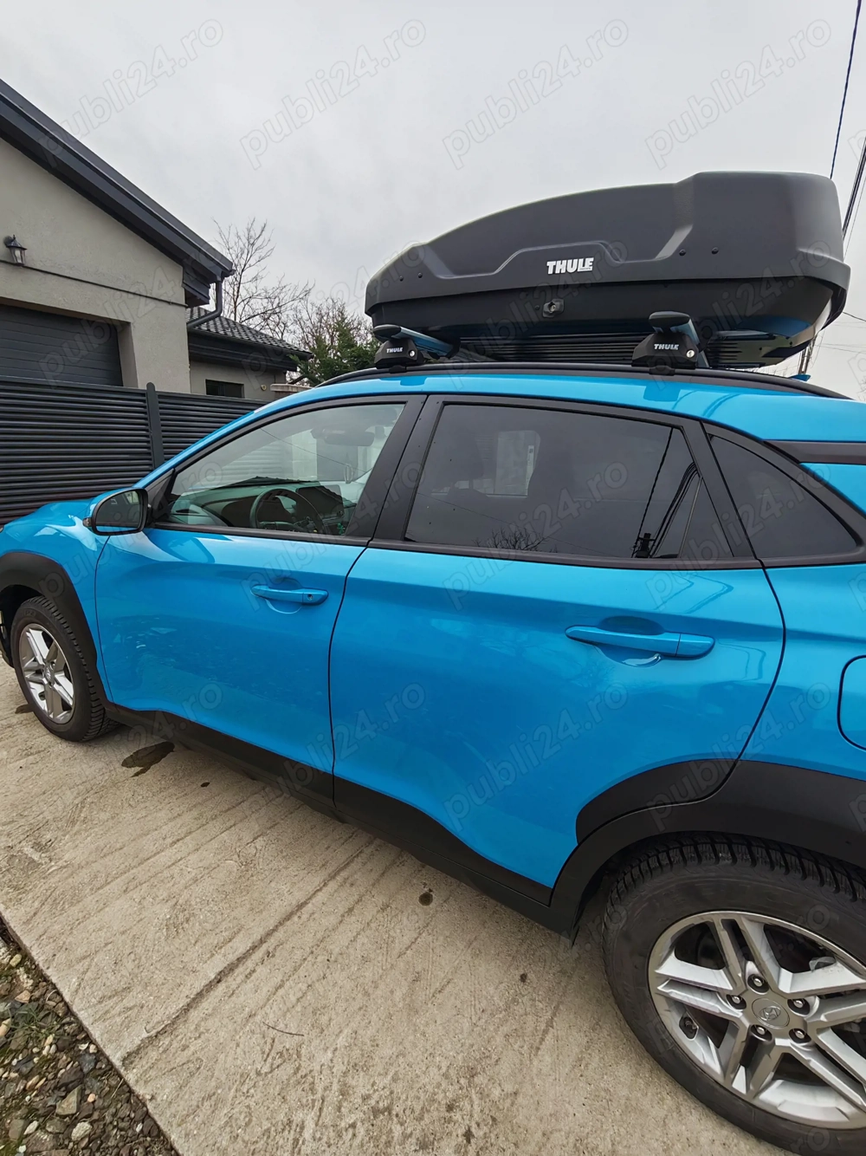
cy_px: 578
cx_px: 433
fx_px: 534
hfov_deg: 78.1
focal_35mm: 16
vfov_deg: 94.5
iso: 50
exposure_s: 1/870
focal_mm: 1.96
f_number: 2.2
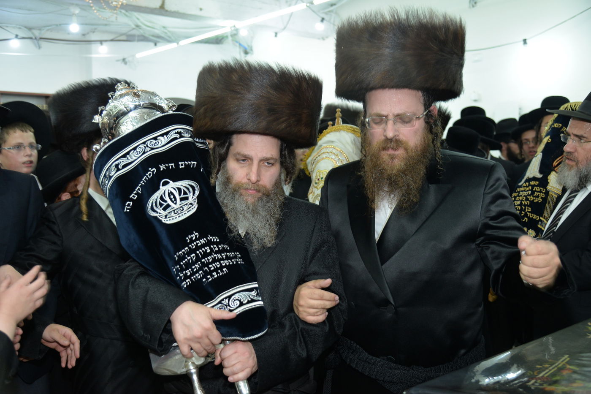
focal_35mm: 38
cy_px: 197
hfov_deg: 50.7
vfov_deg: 35.0
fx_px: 624
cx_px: 296
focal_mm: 38
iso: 1000
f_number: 4
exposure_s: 1/100
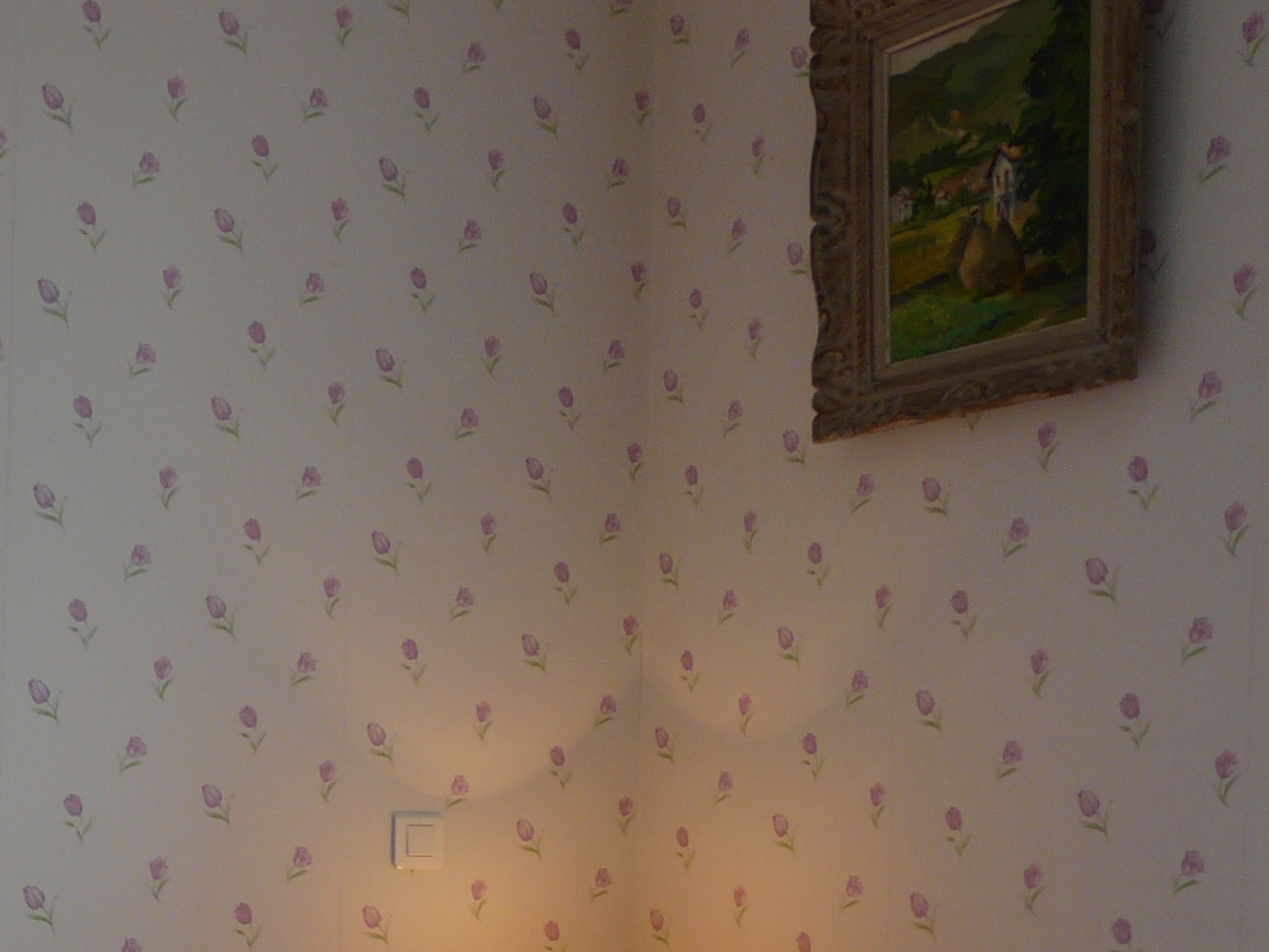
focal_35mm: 60
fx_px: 2199
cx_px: 22
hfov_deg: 30.1
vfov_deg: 23.6
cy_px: 899
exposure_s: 1/30
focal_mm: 4.6
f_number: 2.8
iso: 100
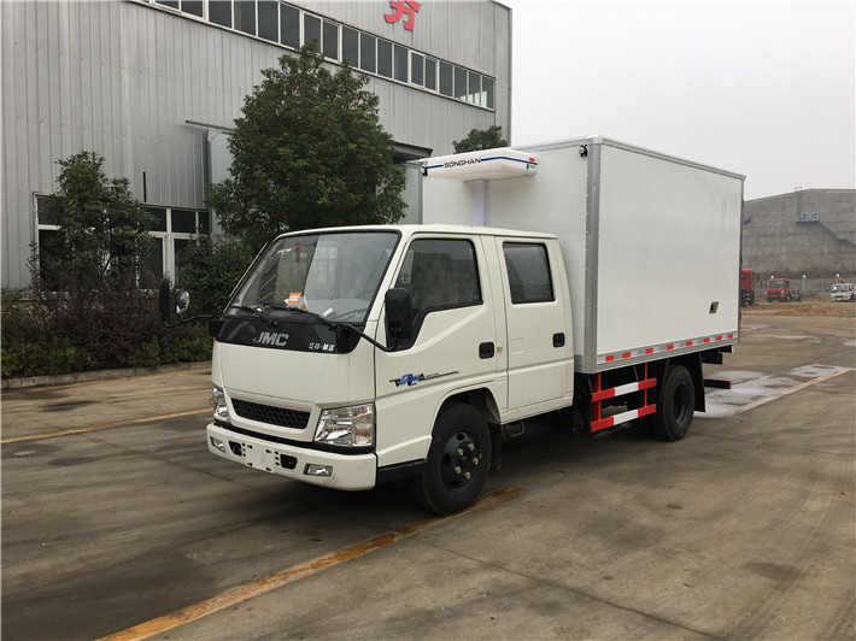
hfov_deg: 61.7
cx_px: 428
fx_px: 717
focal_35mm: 29
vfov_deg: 48.2
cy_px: 320
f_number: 2.2
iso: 25
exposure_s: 1/163
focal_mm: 4.15
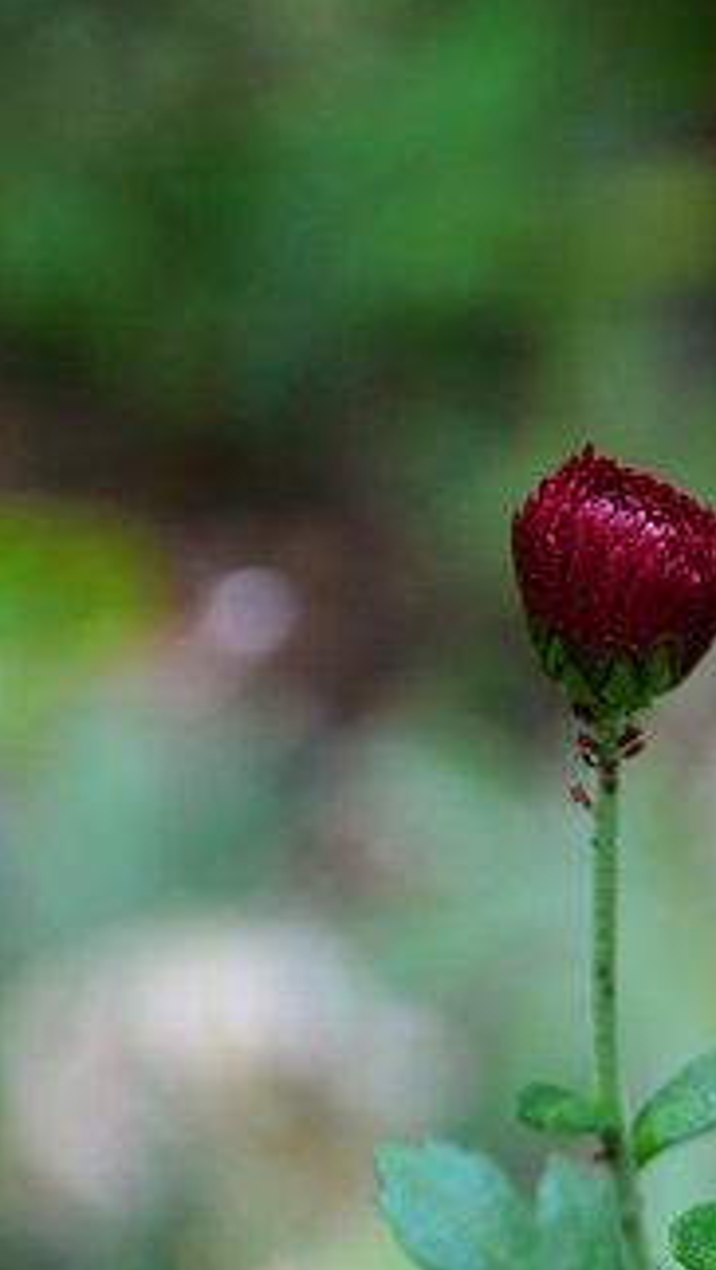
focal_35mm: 252
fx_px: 8498
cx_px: 903
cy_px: 1282
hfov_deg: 4.8
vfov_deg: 8.5
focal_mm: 75
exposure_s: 1/125
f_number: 5.6
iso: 800
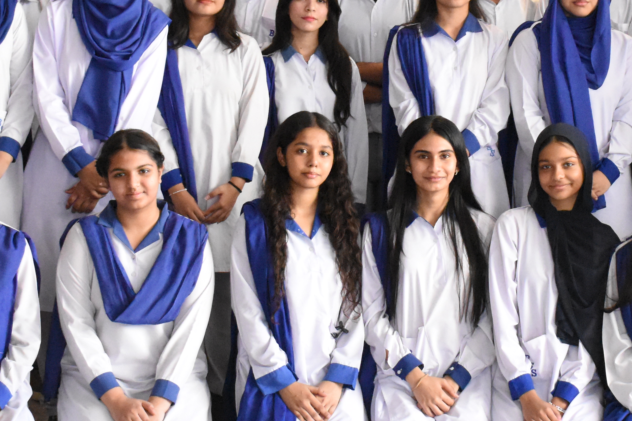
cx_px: 458
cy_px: 114
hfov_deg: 16.7
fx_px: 2142
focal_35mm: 122
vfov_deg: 11.2
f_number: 7.1
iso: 6400
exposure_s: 1/200
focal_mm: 34
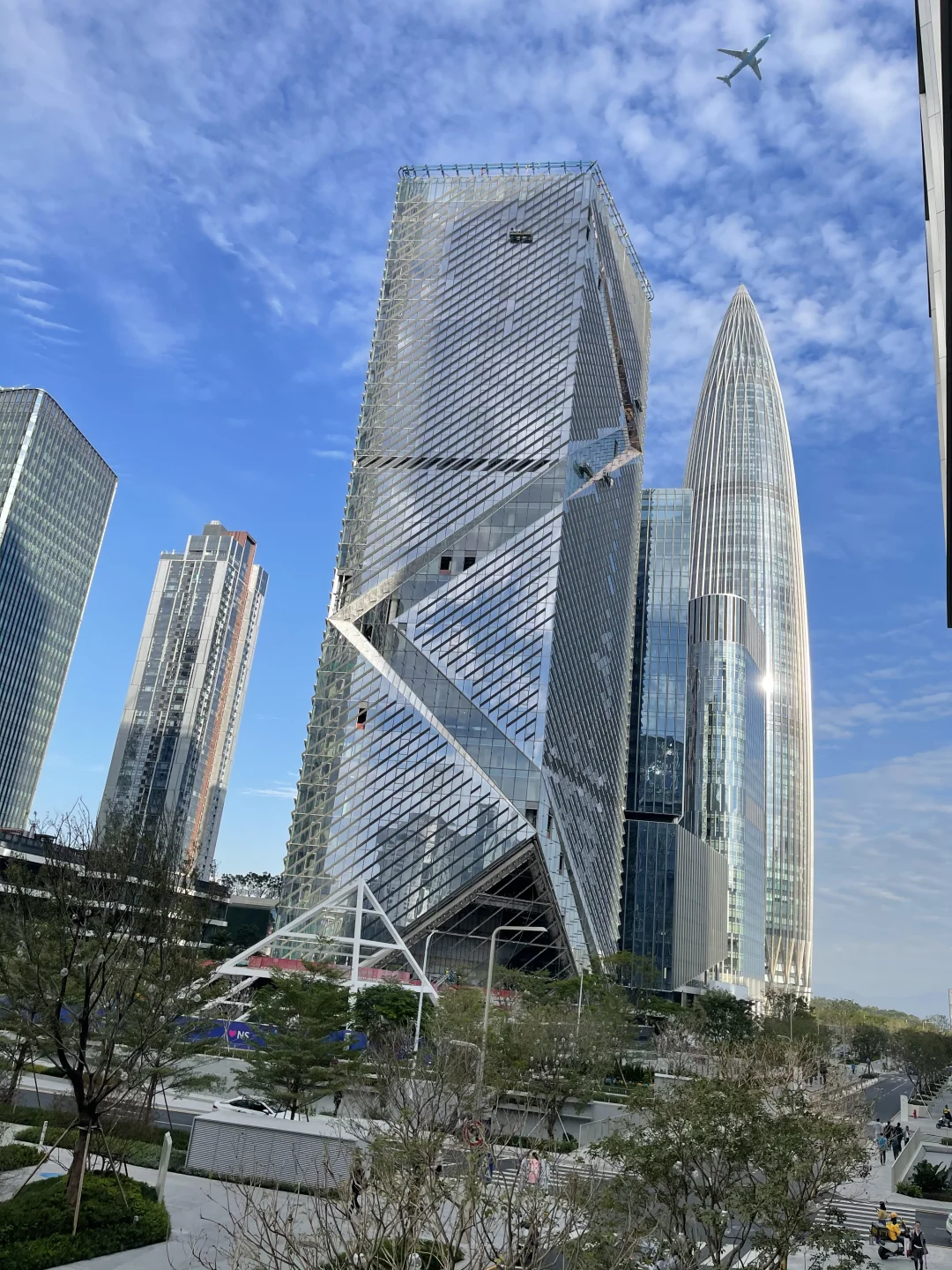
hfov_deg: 53.1
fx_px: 953
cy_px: 635
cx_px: 476
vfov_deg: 67.3
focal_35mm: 26
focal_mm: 5.1
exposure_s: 1/2433
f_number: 1.6
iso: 32
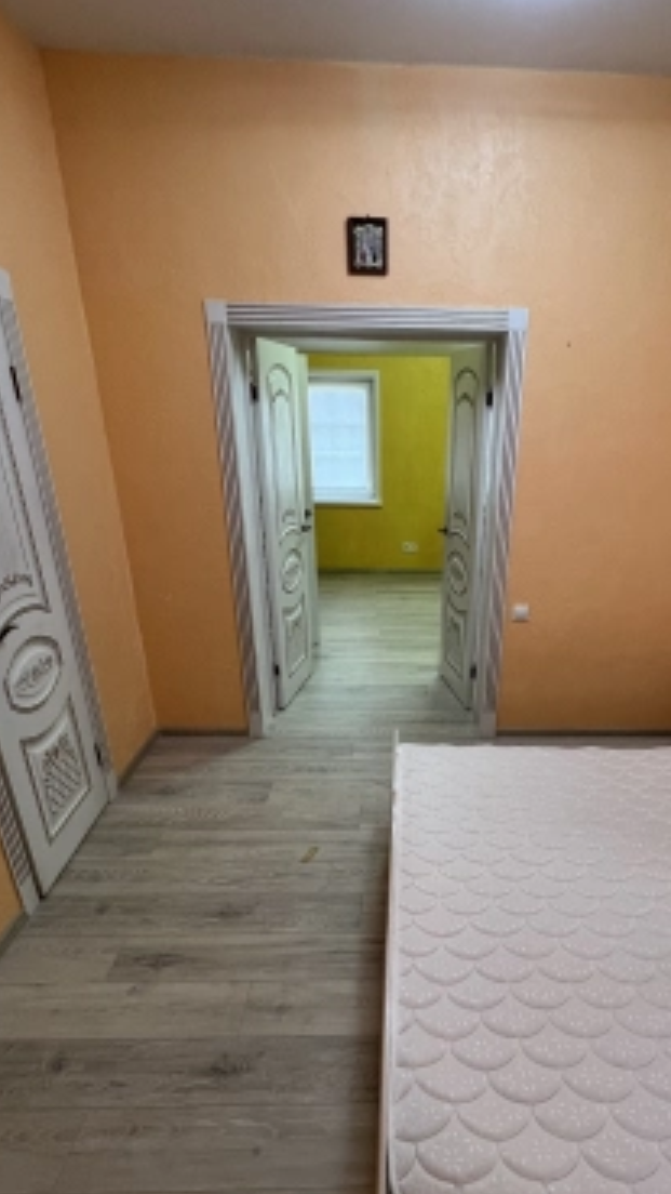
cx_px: 417
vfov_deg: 92.1
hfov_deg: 60.3
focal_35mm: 18
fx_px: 569
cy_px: 678
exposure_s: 1/50
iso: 125
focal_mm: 1.57
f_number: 1.8
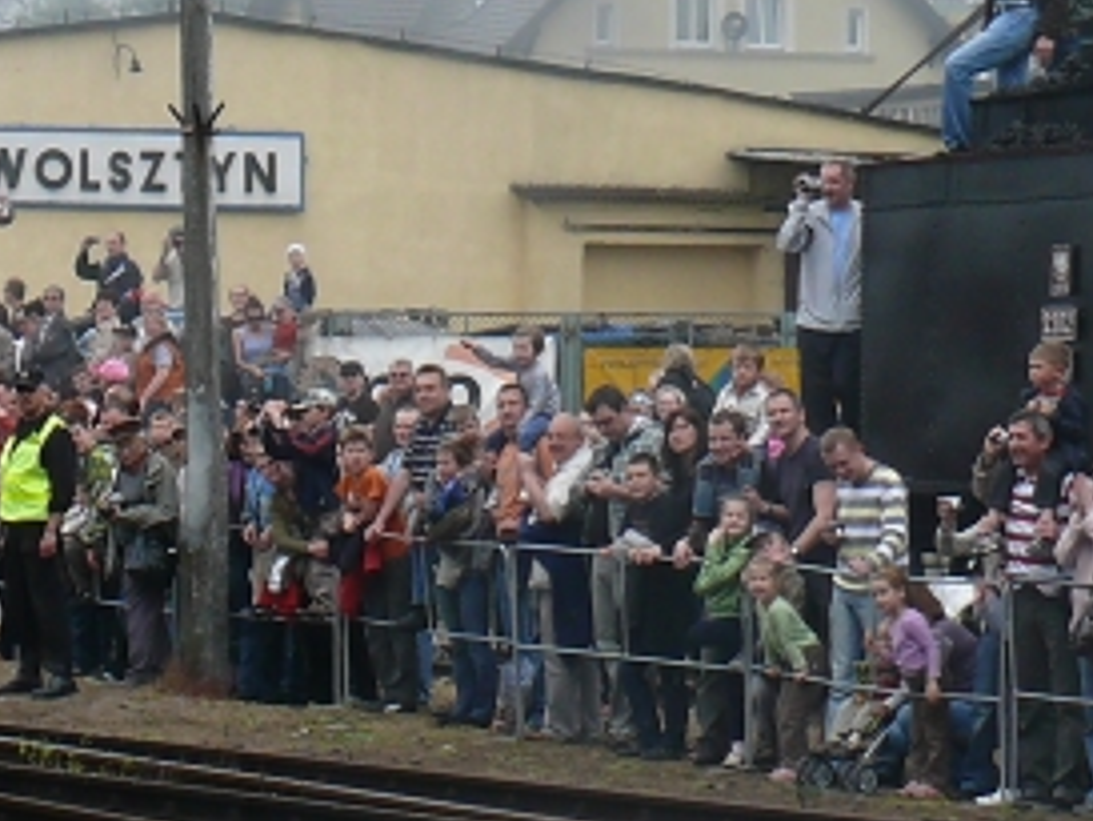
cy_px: 236
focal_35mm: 214
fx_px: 6760
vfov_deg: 6.9
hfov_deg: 9.2
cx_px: 104
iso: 100
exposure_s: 1/320
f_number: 4.5
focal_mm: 12
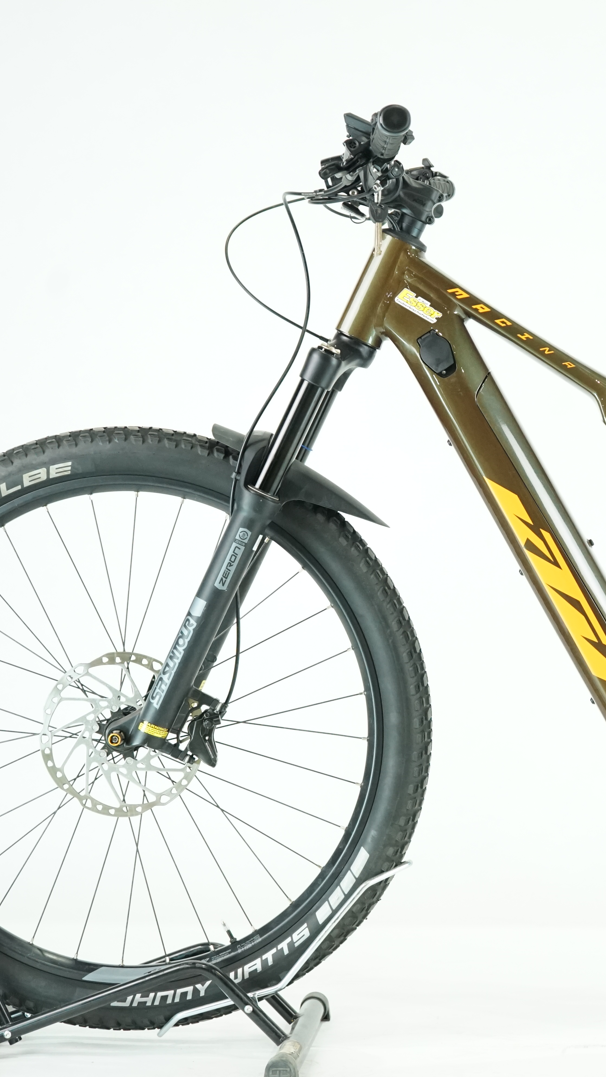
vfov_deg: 25.3
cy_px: 539
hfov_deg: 14.1
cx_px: 631
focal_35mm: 84
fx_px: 2399
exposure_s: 1/200
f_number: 5
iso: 2500
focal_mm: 53
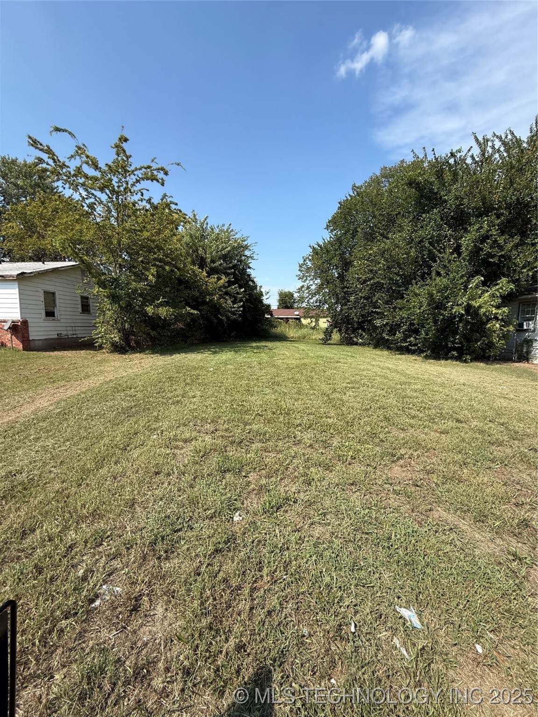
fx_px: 290
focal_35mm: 14
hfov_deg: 85.7
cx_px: 269
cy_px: 358
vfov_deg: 102.1
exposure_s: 1/1368
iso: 50
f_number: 2.2
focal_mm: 2.22
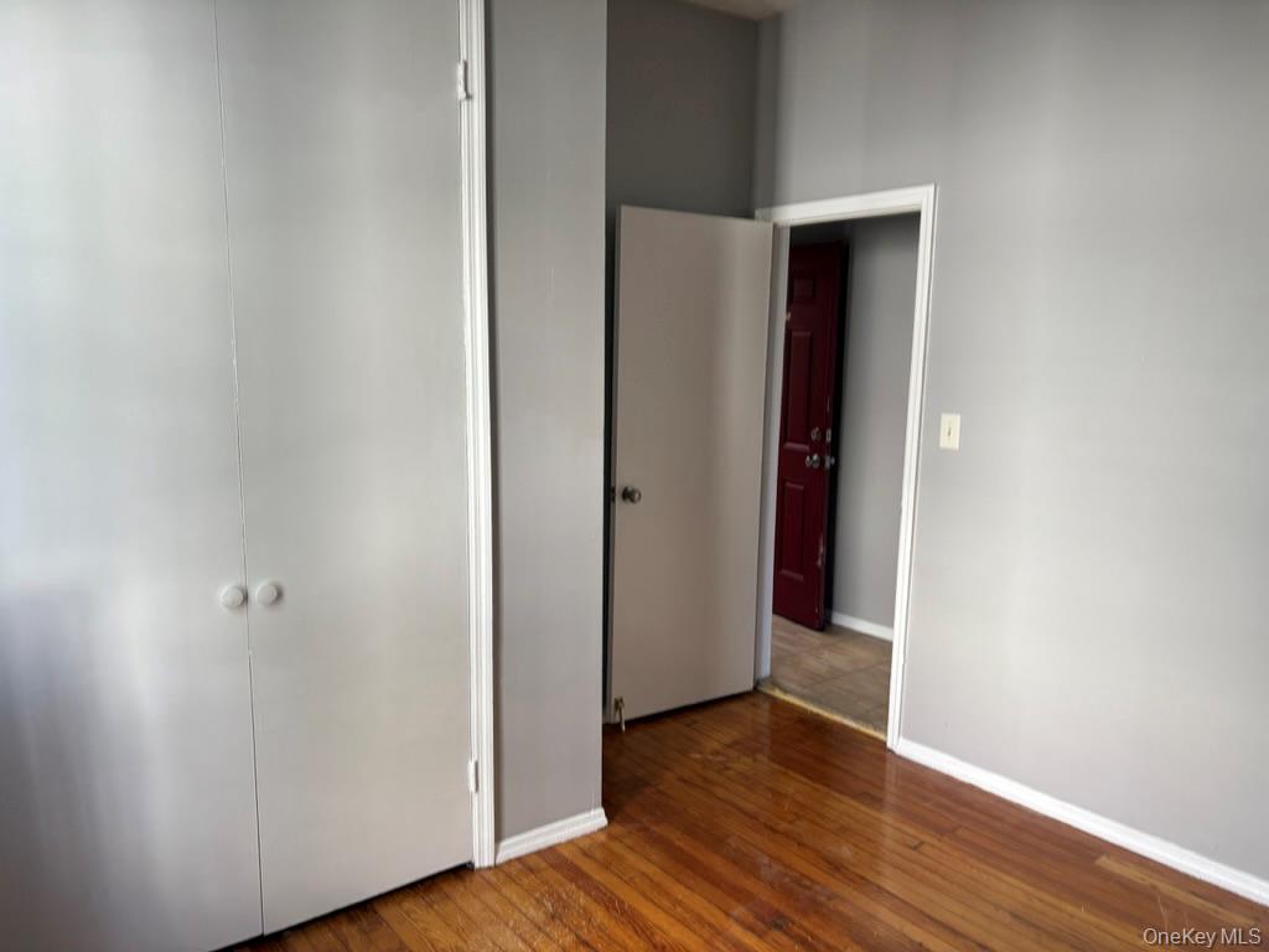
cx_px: 634
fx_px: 953
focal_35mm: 26
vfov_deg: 53.1
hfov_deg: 67.3
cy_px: 476
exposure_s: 1/60
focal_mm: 5.96
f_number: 1.6
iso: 160
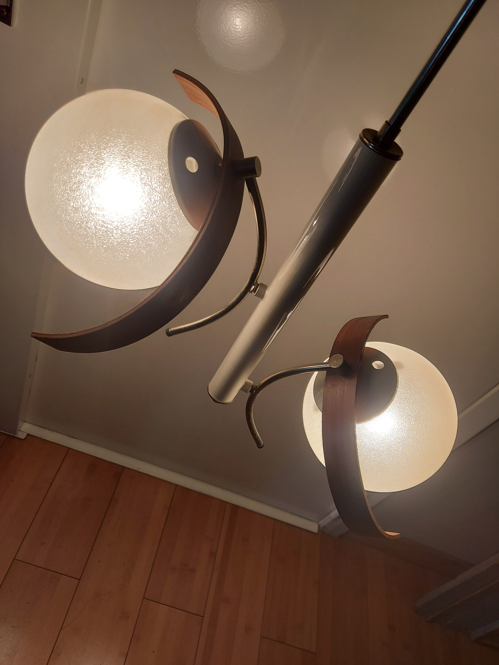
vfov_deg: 71.6
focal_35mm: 24
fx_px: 461
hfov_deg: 56.8
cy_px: 332
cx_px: 250
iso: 40
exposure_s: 1/50
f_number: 1.8
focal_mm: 5.23
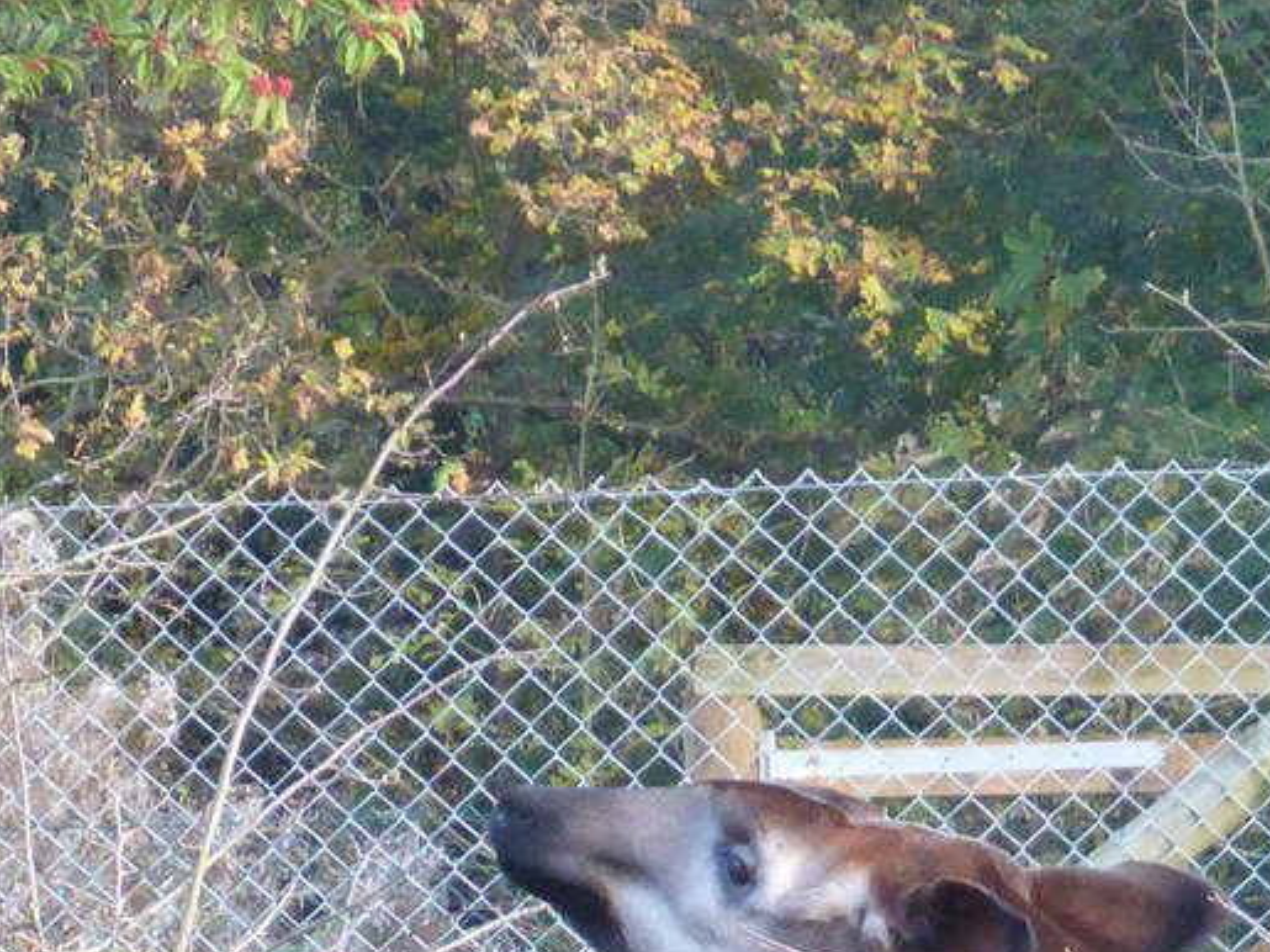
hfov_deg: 4.0
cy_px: 1438
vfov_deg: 3.0
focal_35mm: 497
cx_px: 1891
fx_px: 18230
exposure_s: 1/160
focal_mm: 25.9
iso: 640
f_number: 5.4
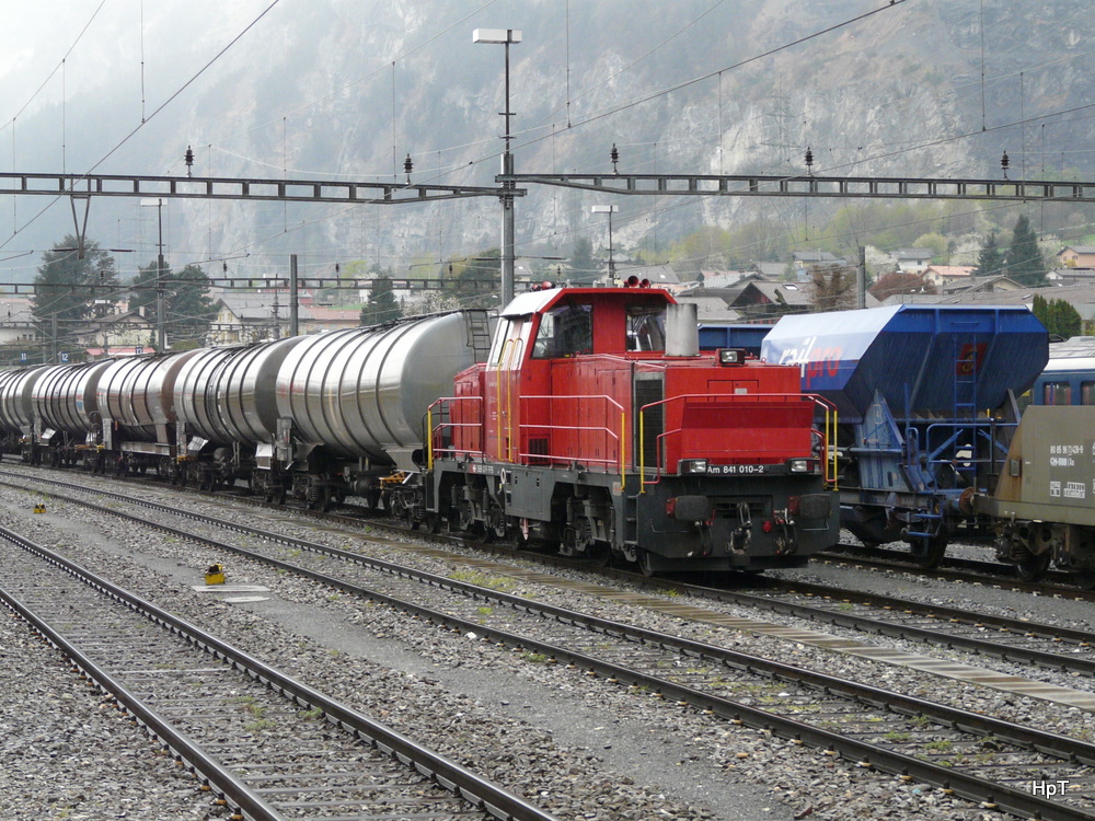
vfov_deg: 17.0
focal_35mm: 87
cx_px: 548
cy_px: 410
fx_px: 2752
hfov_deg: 22.5
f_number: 3.6
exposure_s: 1/125
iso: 200
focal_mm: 14.3
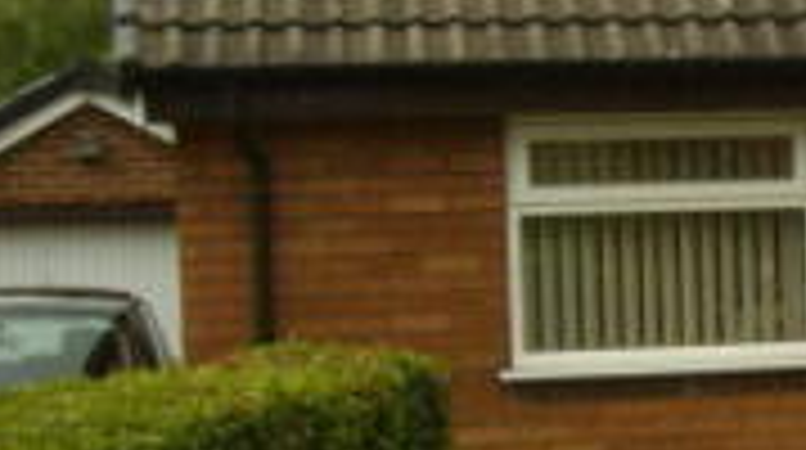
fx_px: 2731
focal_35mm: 128
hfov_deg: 15.3
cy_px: 187
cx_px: 1259
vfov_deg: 9.4
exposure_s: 1/400
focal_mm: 6
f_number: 4.8
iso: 80
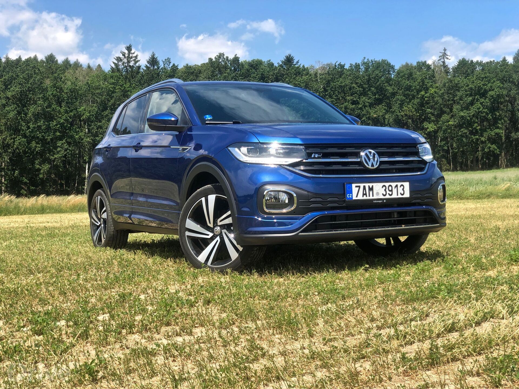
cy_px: 194
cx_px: 260
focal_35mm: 52
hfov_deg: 36.8
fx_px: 780
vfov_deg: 28.0
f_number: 2.4
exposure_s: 1/867
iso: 16
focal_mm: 6
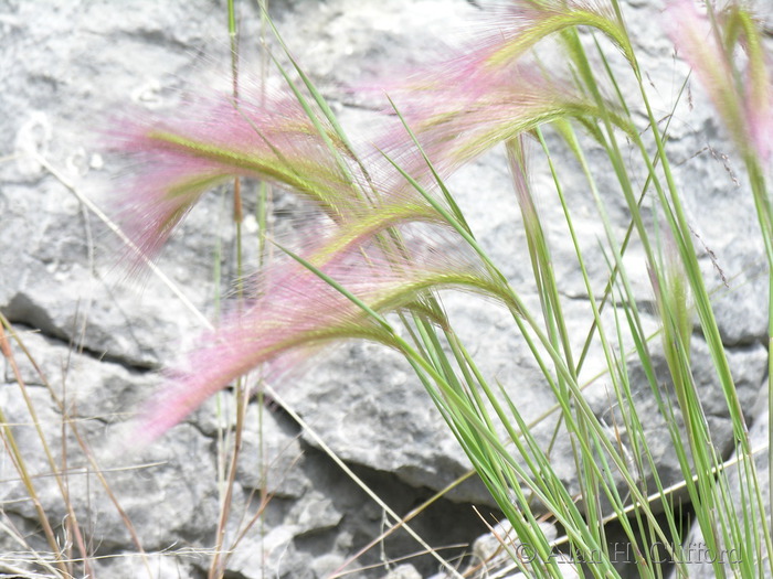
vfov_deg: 7.7
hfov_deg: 10.3
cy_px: 290
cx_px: 386
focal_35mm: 192
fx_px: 4287
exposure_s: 1/99
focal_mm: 49
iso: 50
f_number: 5.8
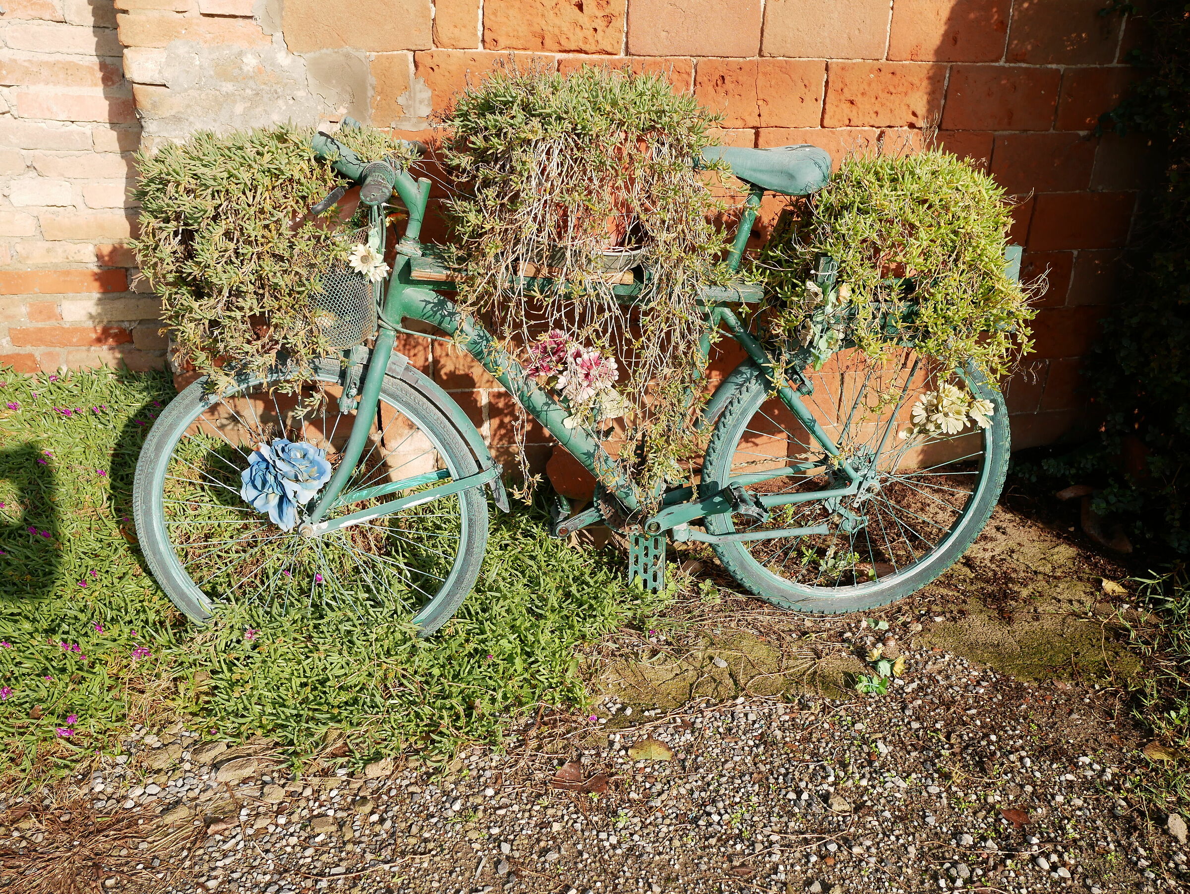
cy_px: 447
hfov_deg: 59.9
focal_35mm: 30
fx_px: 1032
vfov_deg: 46.8
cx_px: 595
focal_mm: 15
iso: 200
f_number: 4.5
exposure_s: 1/800
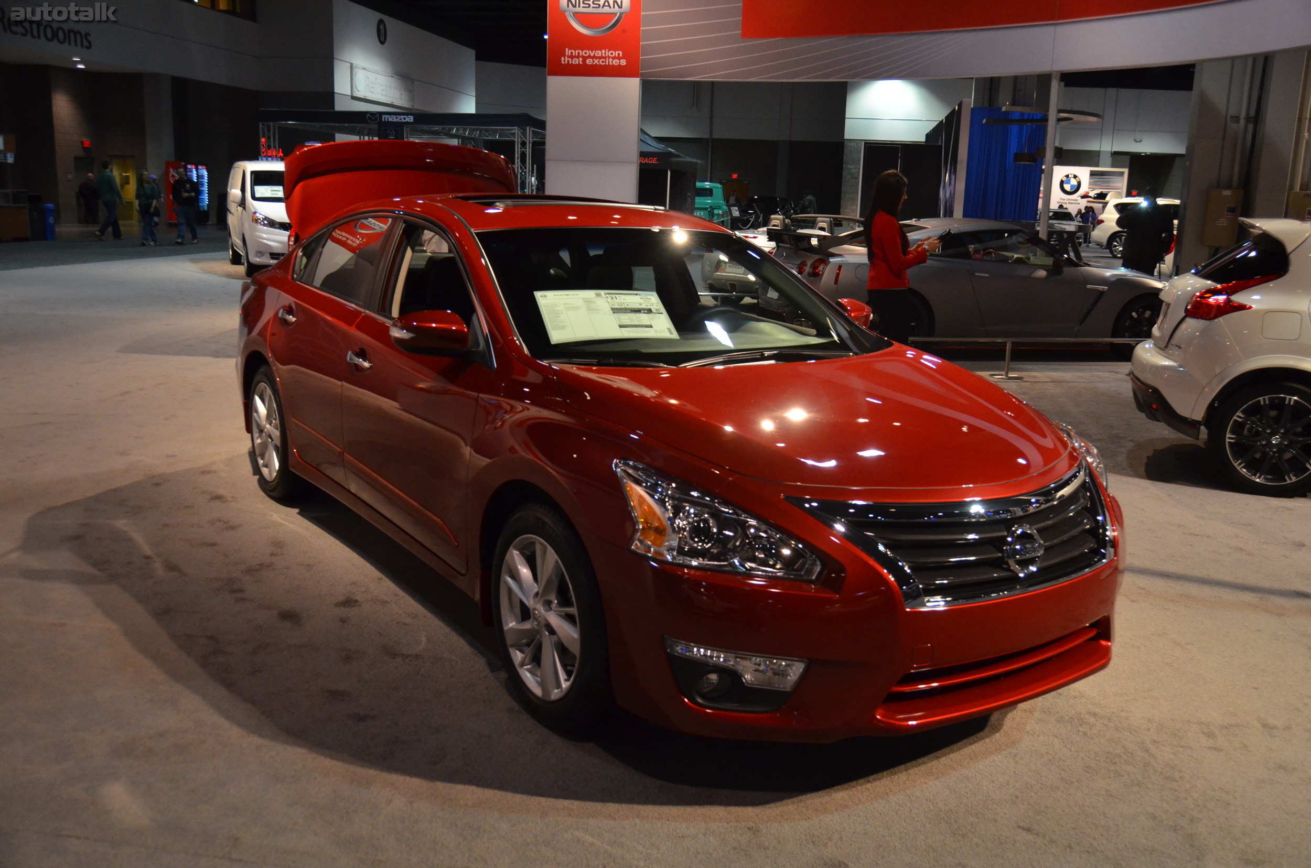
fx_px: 1199
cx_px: 656
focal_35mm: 33
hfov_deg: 57.3
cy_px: 434
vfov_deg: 39.8
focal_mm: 22
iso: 1600
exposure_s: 1/250
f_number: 3.8
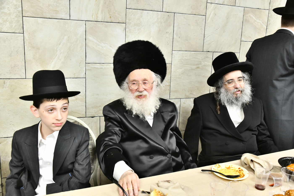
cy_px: 98
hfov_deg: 55.8
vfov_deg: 38.9
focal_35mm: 34
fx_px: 278
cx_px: 147
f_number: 5.6
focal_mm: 34
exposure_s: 1/400
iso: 5000
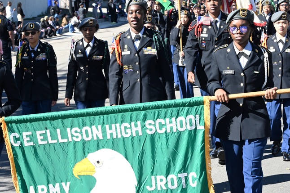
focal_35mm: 111
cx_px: 169
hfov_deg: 18.4
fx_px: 893
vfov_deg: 12.3
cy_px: 89
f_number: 8
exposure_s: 1/640
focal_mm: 70
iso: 800
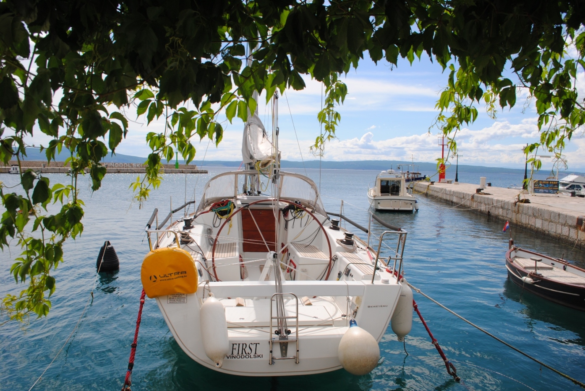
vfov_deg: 48.0
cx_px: 292
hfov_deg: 67.3
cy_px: 196
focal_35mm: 27
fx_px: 439
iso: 100
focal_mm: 18
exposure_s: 1/320
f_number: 9
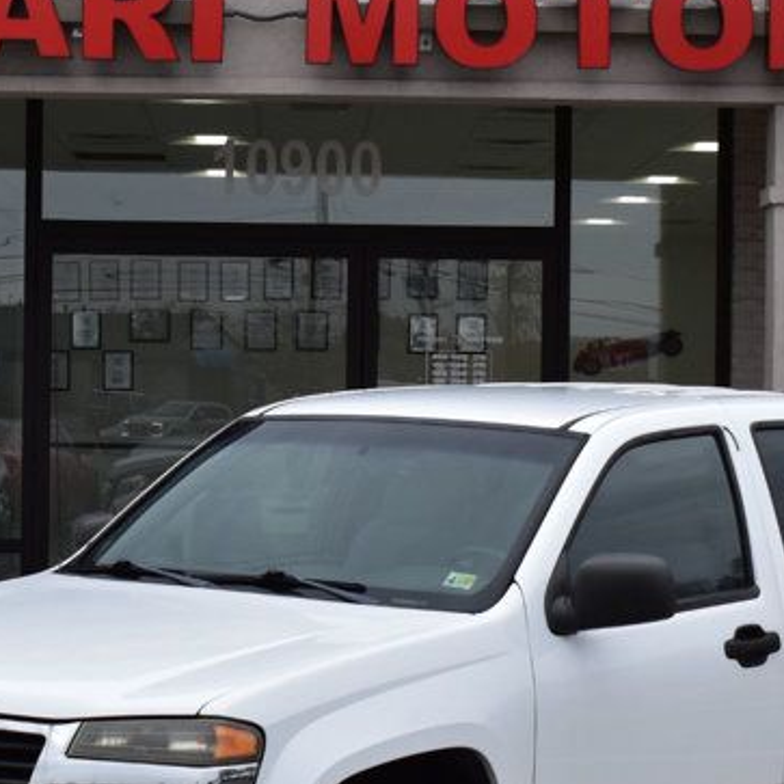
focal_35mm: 115
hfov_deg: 15.2
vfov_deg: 15.2
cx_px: 404
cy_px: 430
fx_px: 2947
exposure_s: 1/160
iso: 400
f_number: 9
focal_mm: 32
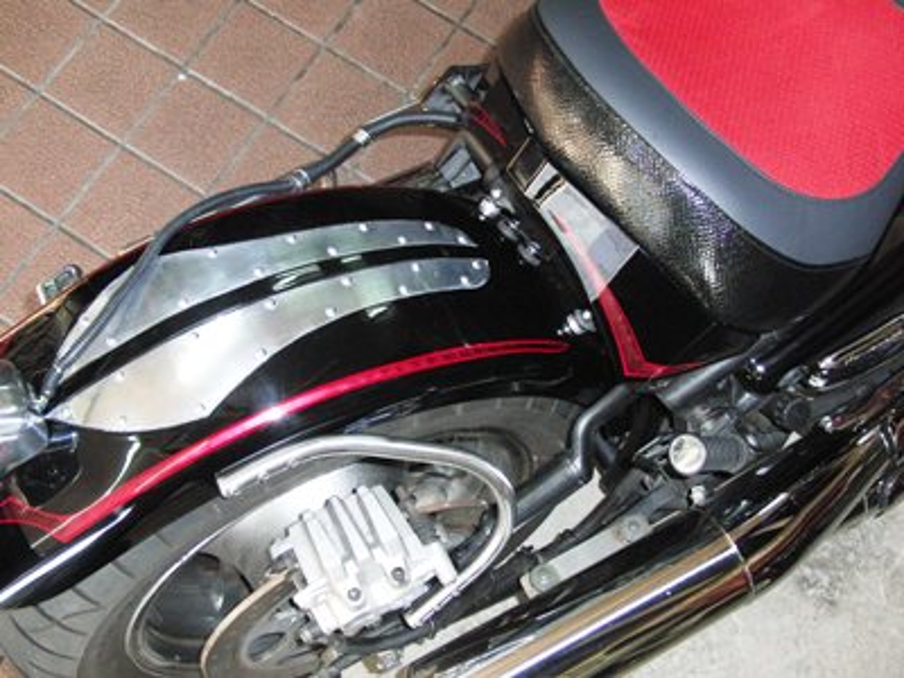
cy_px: 339
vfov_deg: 38.7
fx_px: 966
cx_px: 452
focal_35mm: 37
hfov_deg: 50.1
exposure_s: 1/60
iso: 400
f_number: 3.6
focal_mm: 6.42
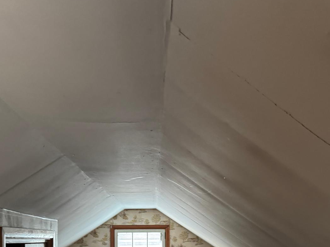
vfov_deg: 29.2
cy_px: 238
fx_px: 448
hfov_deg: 40.4
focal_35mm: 47
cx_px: 186
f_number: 1.78
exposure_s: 1/30
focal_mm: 6.76
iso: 800
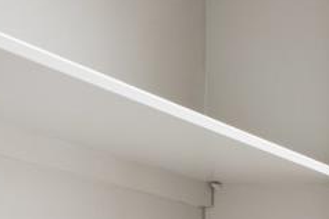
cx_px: 778
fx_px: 695
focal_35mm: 76
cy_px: 354
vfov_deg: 16.0
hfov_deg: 15.4
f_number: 10
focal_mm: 12
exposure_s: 1/4
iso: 320
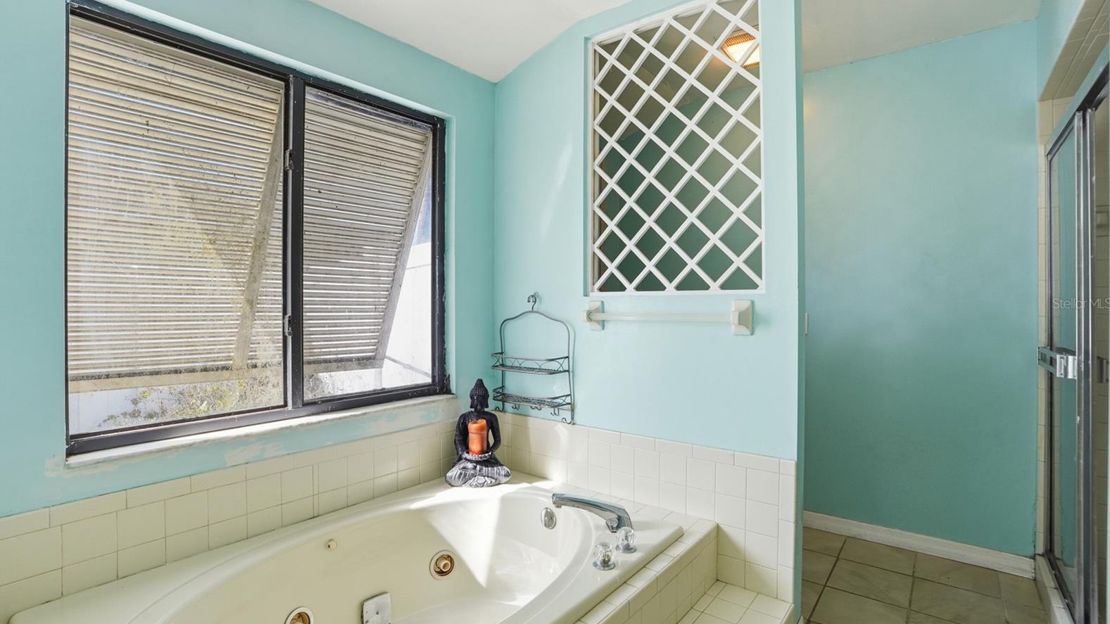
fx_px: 500
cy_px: 303
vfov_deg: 63.9
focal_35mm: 17
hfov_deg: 95.9
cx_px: 552
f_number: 9
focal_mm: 16
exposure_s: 1/400
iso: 400
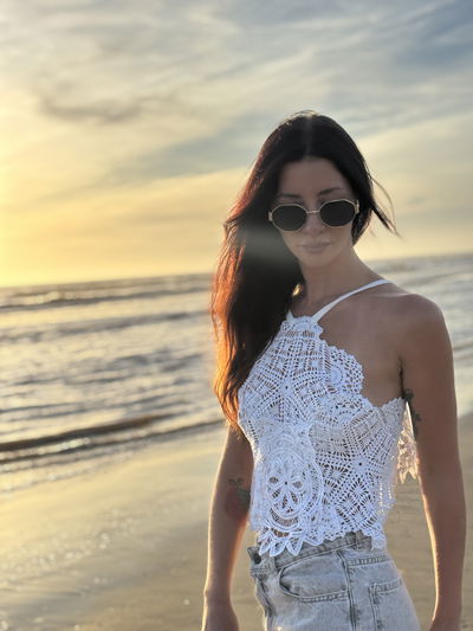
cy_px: 316
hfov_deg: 28.0
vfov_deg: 36.8
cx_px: 236
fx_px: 947
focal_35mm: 52
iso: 40
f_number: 1.6
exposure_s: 1/2288
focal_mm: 5.96
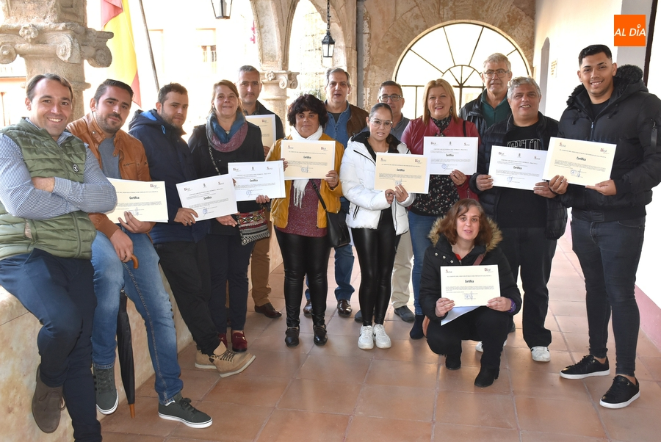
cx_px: 330
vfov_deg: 37.0
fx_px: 662
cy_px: 221
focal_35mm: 36
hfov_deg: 53.1
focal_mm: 24
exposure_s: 1/125
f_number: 5.6
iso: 800
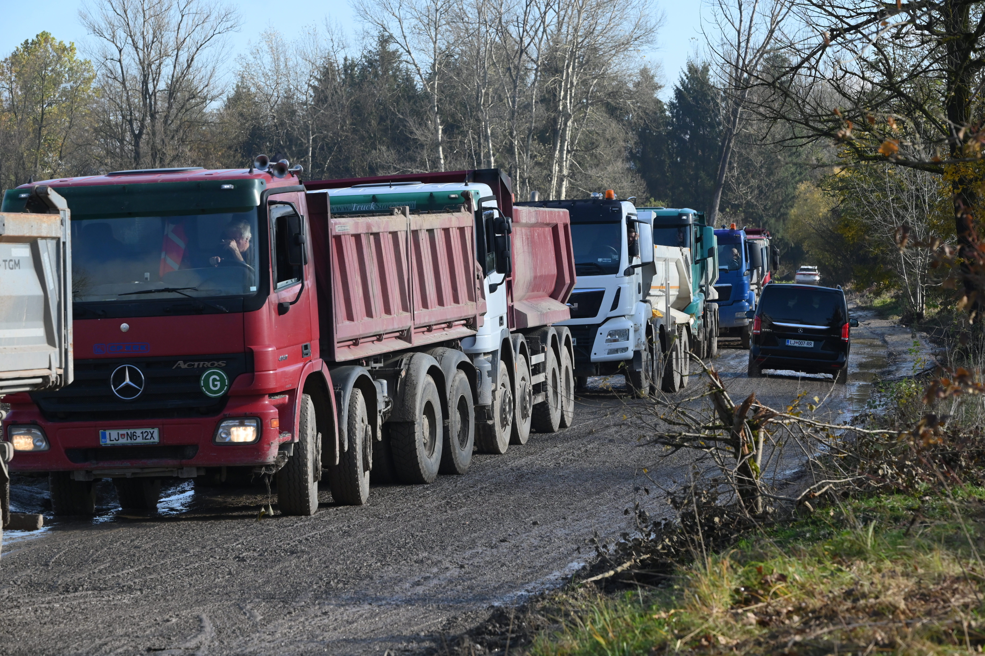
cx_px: 492
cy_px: 328
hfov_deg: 16.8
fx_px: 3336
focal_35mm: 122
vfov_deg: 11.2
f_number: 8
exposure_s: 1/2000
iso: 1600
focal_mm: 122
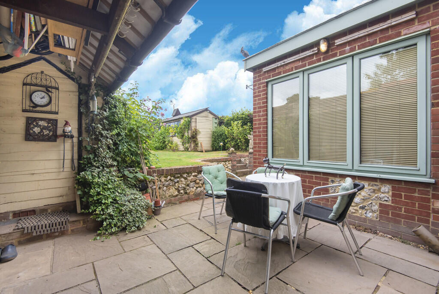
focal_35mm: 16
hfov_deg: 96.7
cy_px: 147
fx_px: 195
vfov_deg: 73.8
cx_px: 220
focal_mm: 16
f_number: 8
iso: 640
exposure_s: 1/320
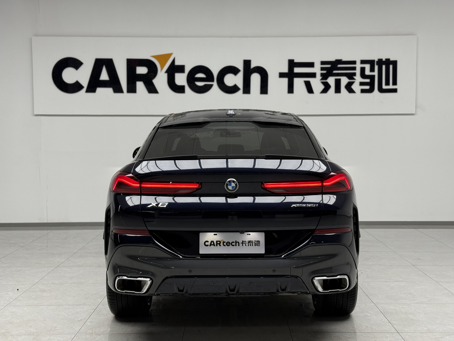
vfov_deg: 30.3
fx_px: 630
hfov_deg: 39.7
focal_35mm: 48
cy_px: 170
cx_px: 227
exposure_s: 1/152
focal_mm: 6.76
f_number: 1.78
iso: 50
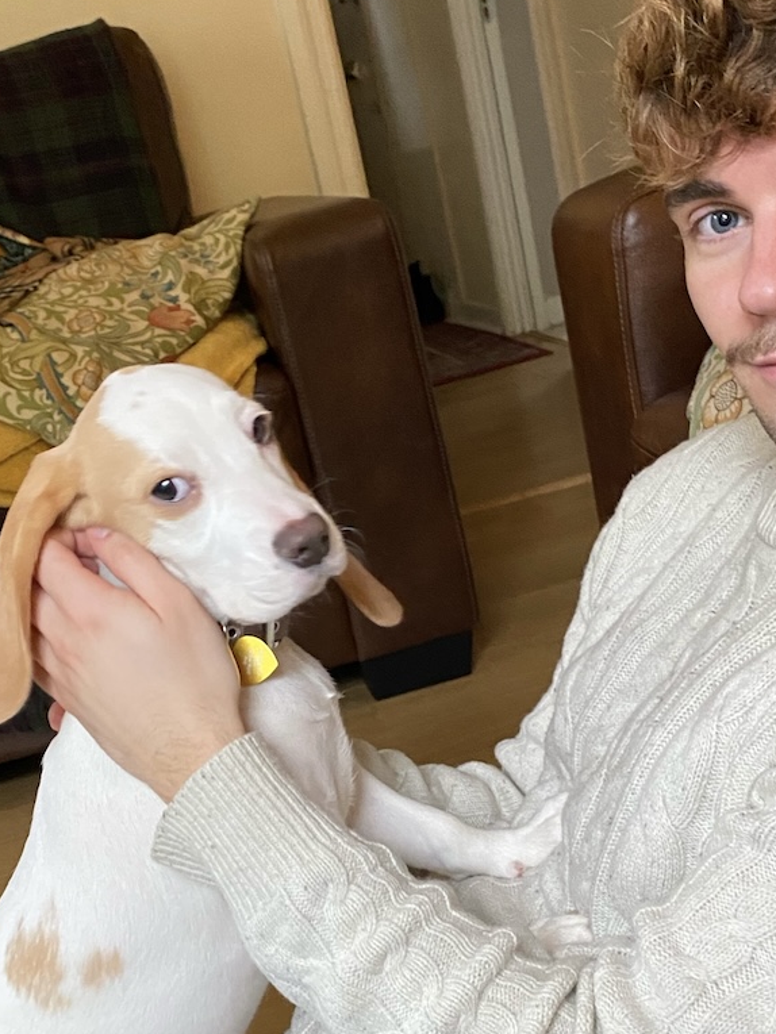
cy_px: 504
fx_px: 1016
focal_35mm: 34
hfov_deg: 41.6
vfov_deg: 53.9
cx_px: 470
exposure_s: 1/50
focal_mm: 4.25
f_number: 1.8
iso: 320
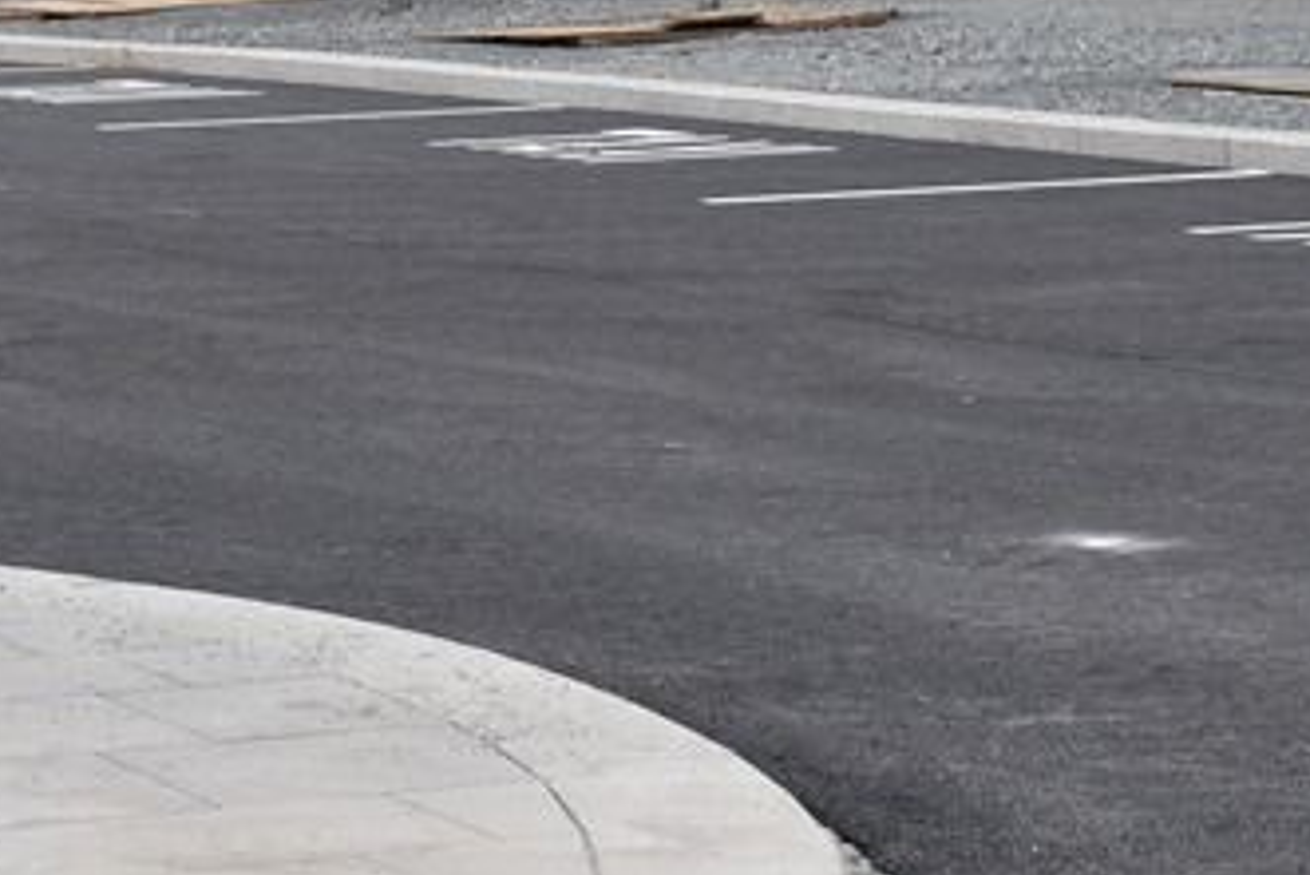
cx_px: -95
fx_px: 5917
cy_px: -267
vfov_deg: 8.3
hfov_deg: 12.4
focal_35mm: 163
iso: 100
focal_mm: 35
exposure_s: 1/200
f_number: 7.1
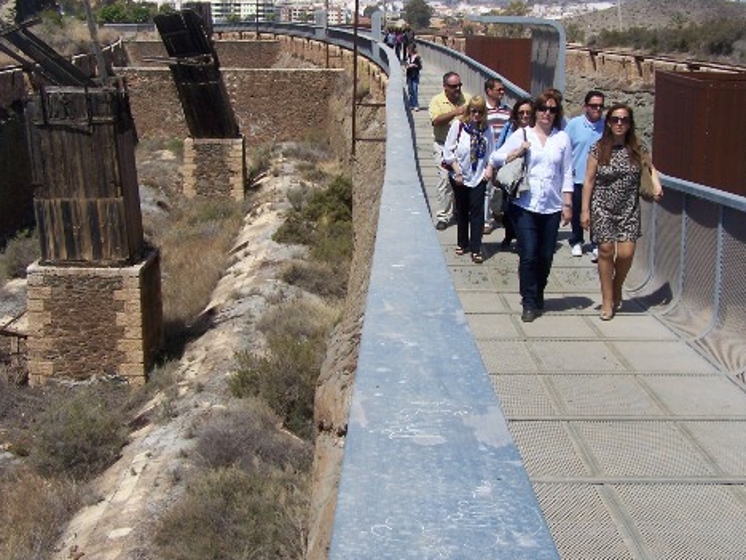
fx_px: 1121
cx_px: 360
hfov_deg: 36.8
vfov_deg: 28.0
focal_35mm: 52
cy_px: 230
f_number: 4
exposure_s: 1/800
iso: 64
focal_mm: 6.3
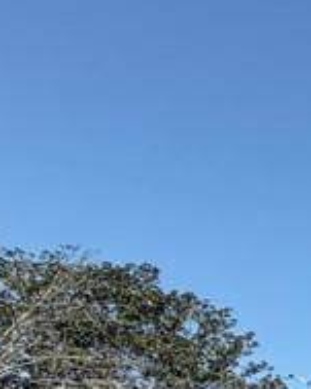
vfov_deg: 20.5
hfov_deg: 11.0
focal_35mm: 74
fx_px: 852
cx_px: 966
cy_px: 638
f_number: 2.2
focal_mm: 2.22
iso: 25
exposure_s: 1/770
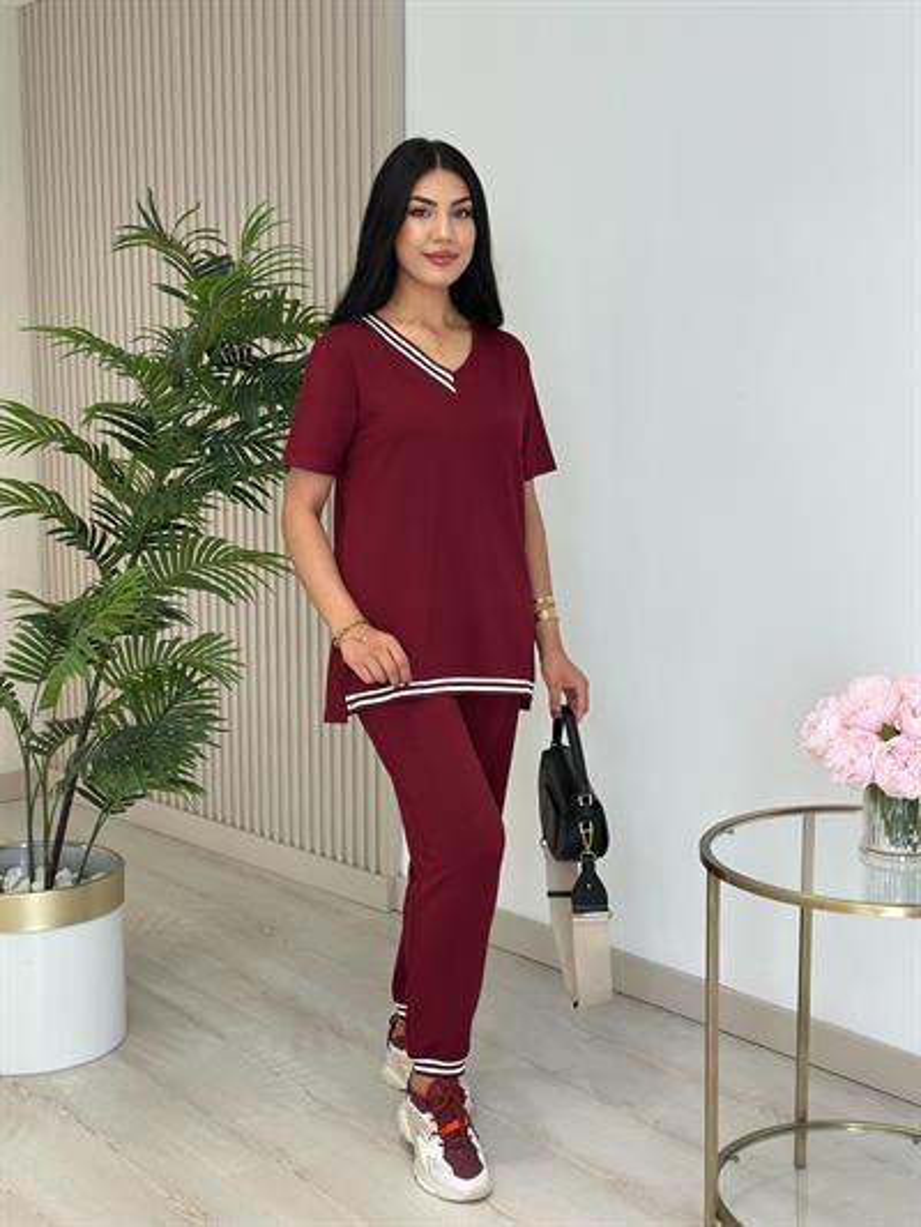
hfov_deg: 30.3
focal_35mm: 48
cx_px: 460
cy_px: 614
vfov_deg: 39.6
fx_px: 1702
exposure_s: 1/276
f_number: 1.78
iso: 80
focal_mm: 6.86
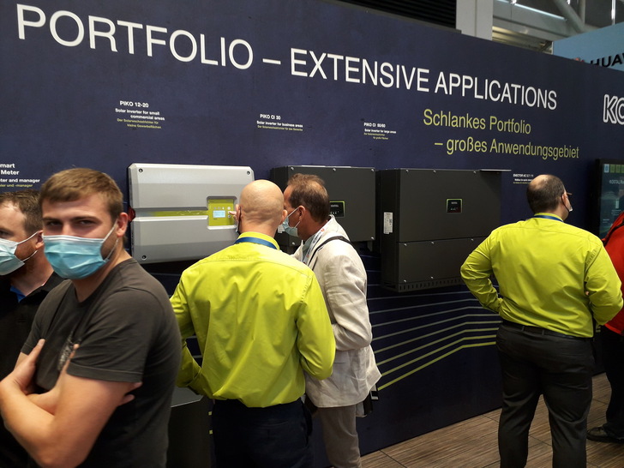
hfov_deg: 65.3
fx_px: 487
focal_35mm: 27
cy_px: 234
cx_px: 312
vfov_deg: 51.4
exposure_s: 1/50
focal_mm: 3.6
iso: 64
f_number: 1.9
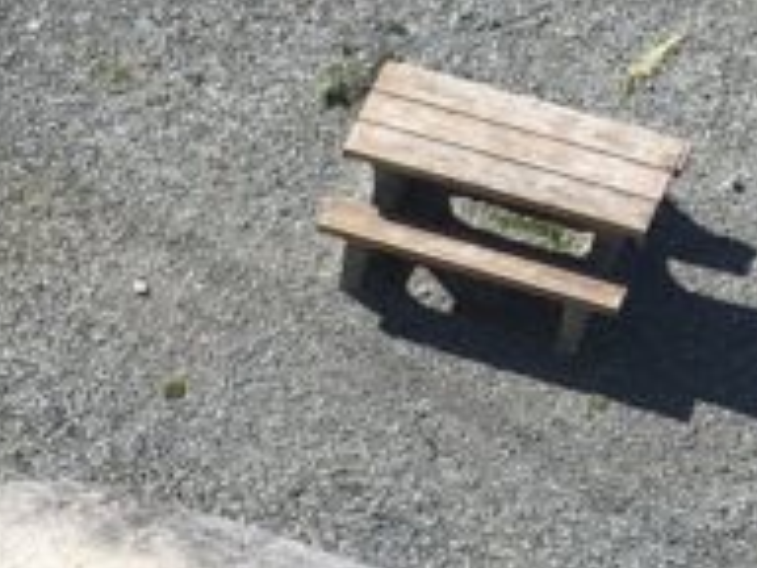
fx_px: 3258
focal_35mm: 149
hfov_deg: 12.8
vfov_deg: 9.0
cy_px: 1341
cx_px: -252
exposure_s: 1/2088
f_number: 1.8
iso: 20
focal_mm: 3.99
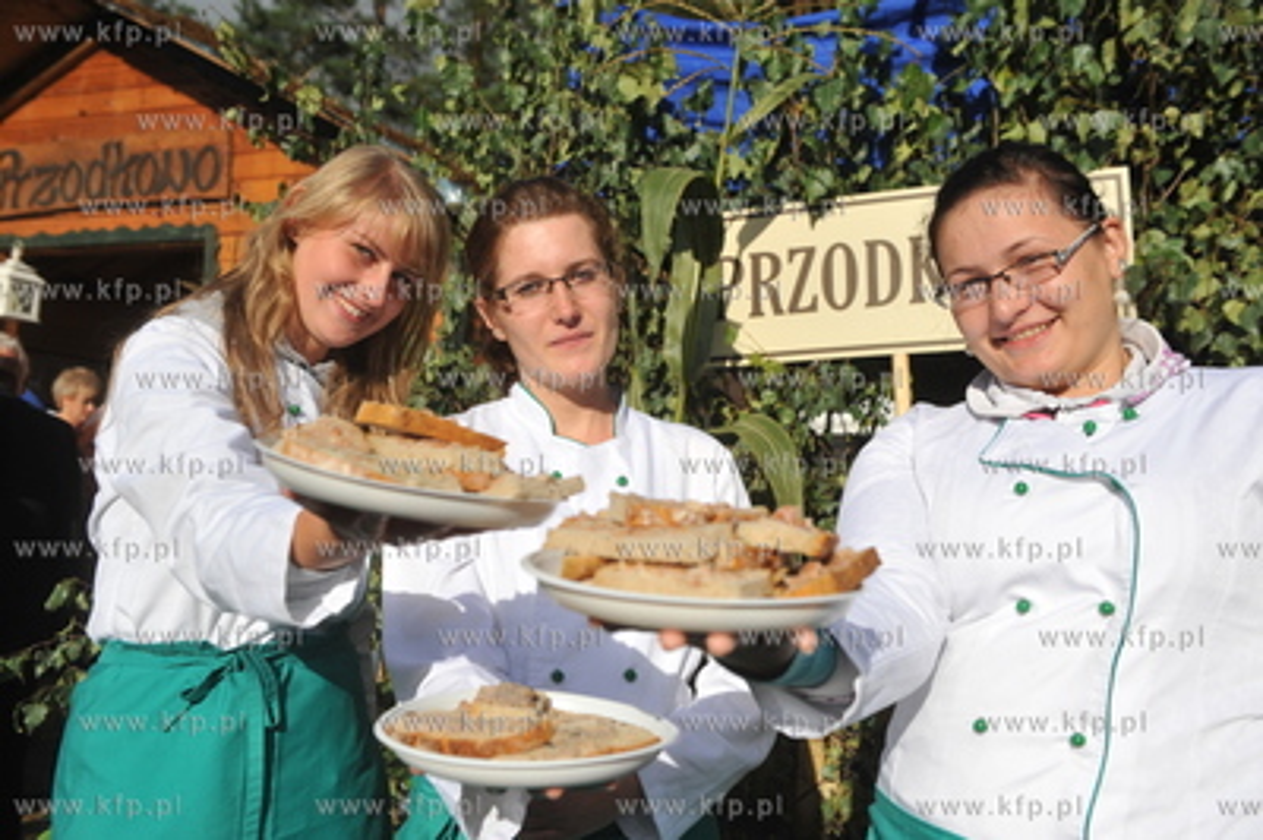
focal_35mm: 35
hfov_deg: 54.5
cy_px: 420
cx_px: 632
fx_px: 1227
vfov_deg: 37.8
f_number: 5.6
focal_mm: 35
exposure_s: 1/8000
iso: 800
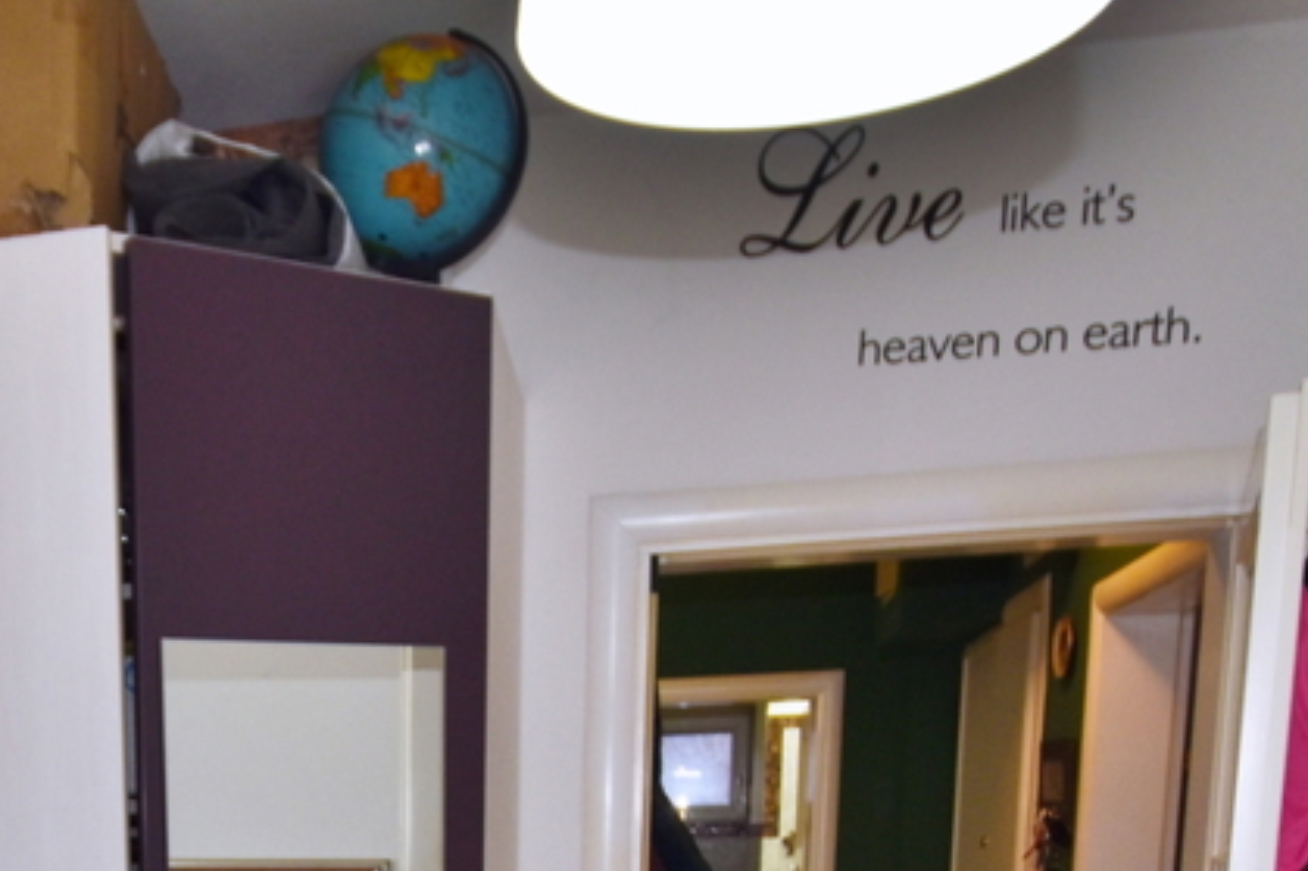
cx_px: 140
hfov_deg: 41.9
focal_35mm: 43
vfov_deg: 26.0
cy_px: 1171
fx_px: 1562
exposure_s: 1/60
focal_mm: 10
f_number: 4.5
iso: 220
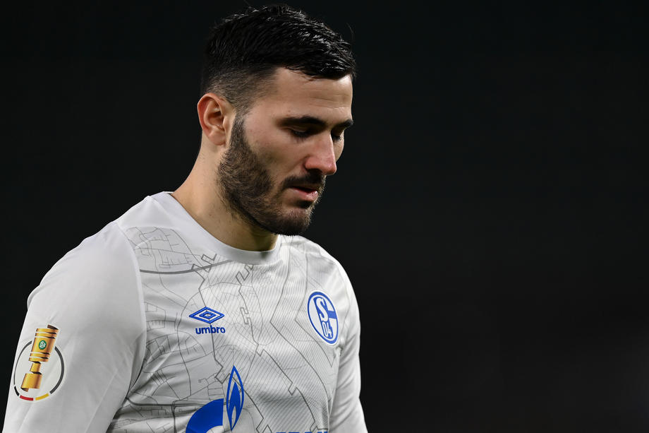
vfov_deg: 2.3
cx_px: 324
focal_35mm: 600
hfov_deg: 3.4
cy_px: 216
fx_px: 10814
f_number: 4
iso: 3200
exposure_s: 1/2000
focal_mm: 600
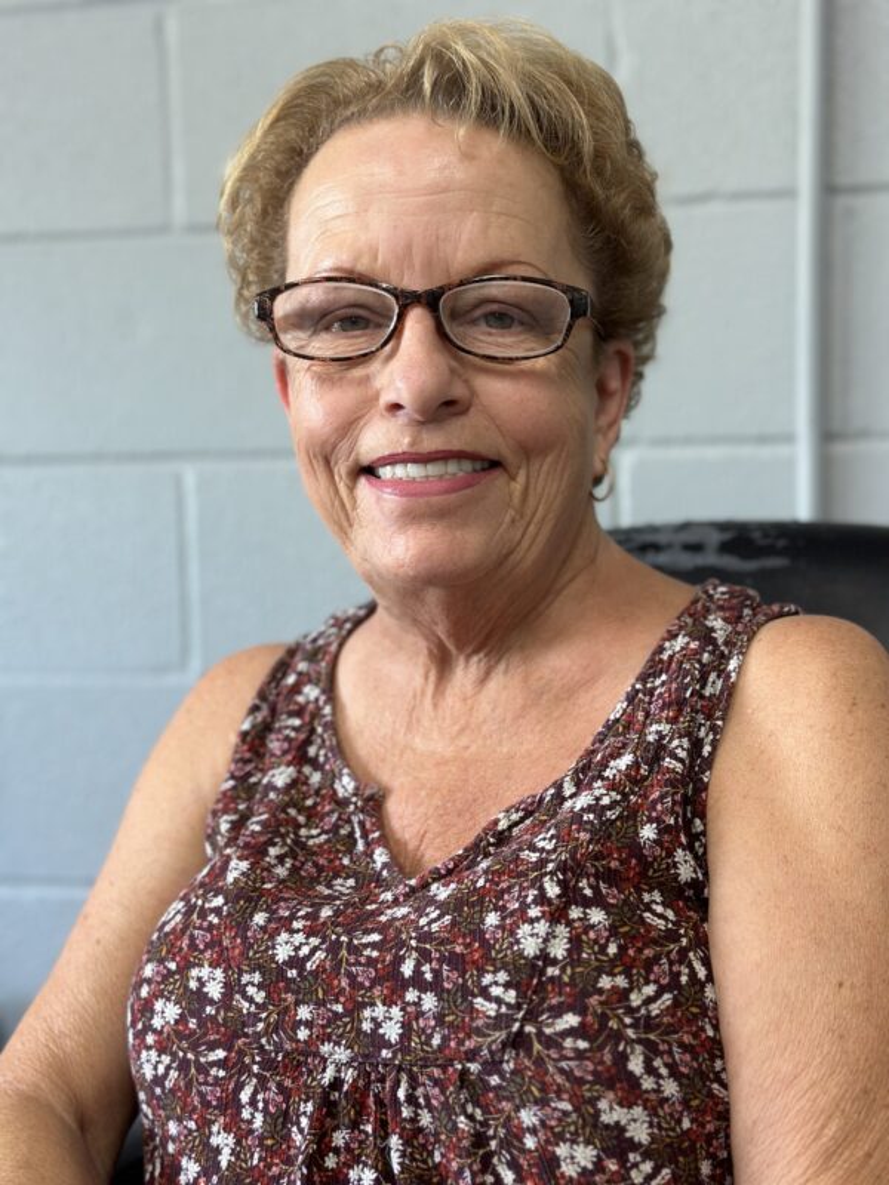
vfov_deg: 39.7
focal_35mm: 48
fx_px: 1644
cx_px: 444
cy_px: 592
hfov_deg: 30.3
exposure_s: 1/60
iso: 125
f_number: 1.78
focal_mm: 6.86
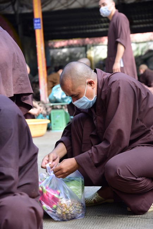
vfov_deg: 23.9
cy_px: 114
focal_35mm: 85
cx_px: 76
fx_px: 541
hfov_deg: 16.1
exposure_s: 1/125
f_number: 5.6
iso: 500
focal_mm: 85
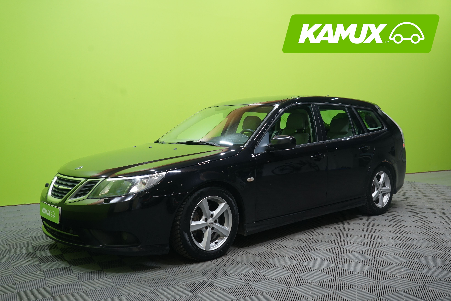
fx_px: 426
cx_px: 226
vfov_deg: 38.9
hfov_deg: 55.8
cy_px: 150
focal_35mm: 34
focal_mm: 34
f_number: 5.6
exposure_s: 1/20
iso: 800
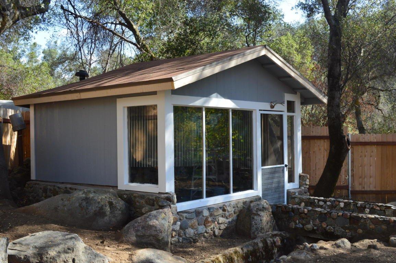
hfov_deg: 46.4
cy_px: 132
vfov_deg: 31.8
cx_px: 198
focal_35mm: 42
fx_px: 462
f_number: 10
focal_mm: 28
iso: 400
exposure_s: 1/200
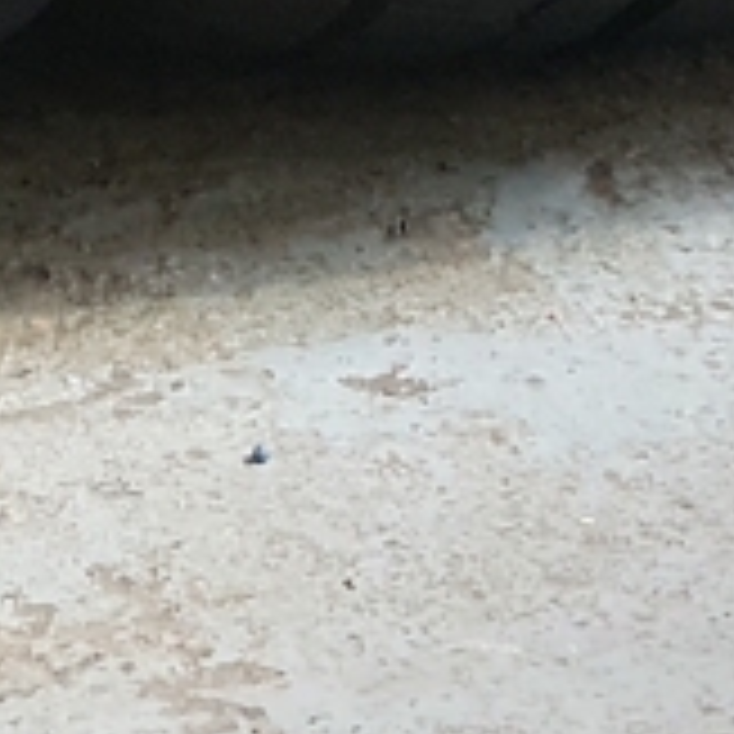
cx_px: -23
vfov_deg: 11.0
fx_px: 3455
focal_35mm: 144
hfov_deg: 12.0
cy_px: -743
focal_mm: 4.32
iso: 500
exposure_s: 1/14
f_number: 1.5
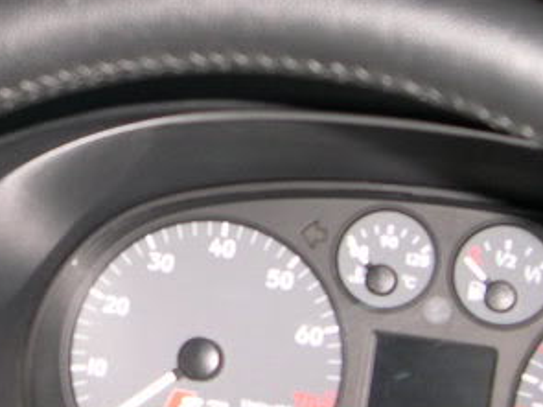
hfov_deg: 18.6
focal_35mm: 103
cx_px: 0
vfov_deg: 14.3
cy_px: 81
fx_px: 1615
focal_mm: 8
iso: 100
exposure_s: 1/60
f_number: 2.8
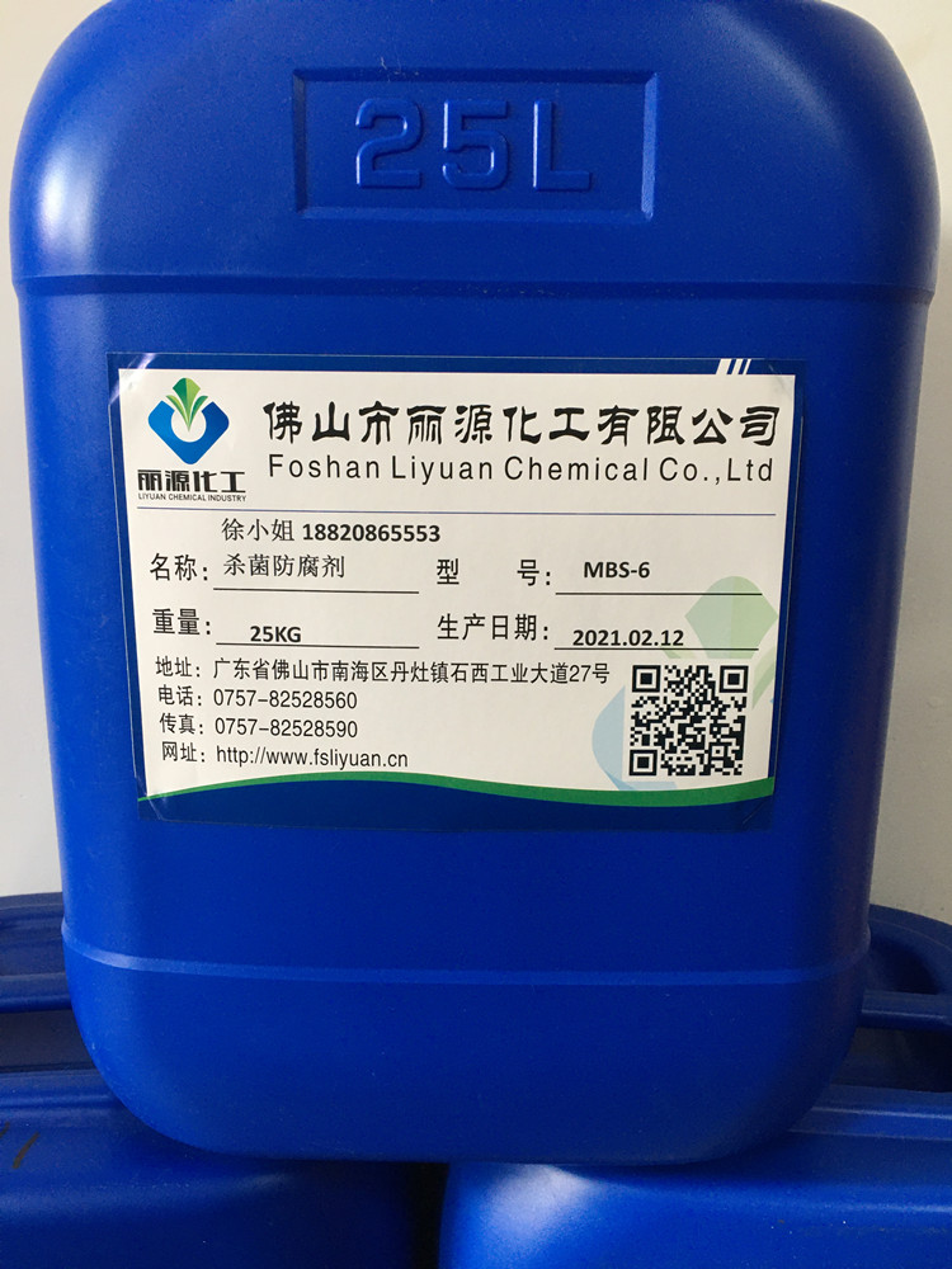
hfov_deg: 48.2
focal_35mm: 29
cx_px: 476
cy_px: 634
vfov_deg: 61.7
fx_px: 1063
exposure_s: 1/30
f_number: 2.2
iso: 40
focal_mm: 4.15
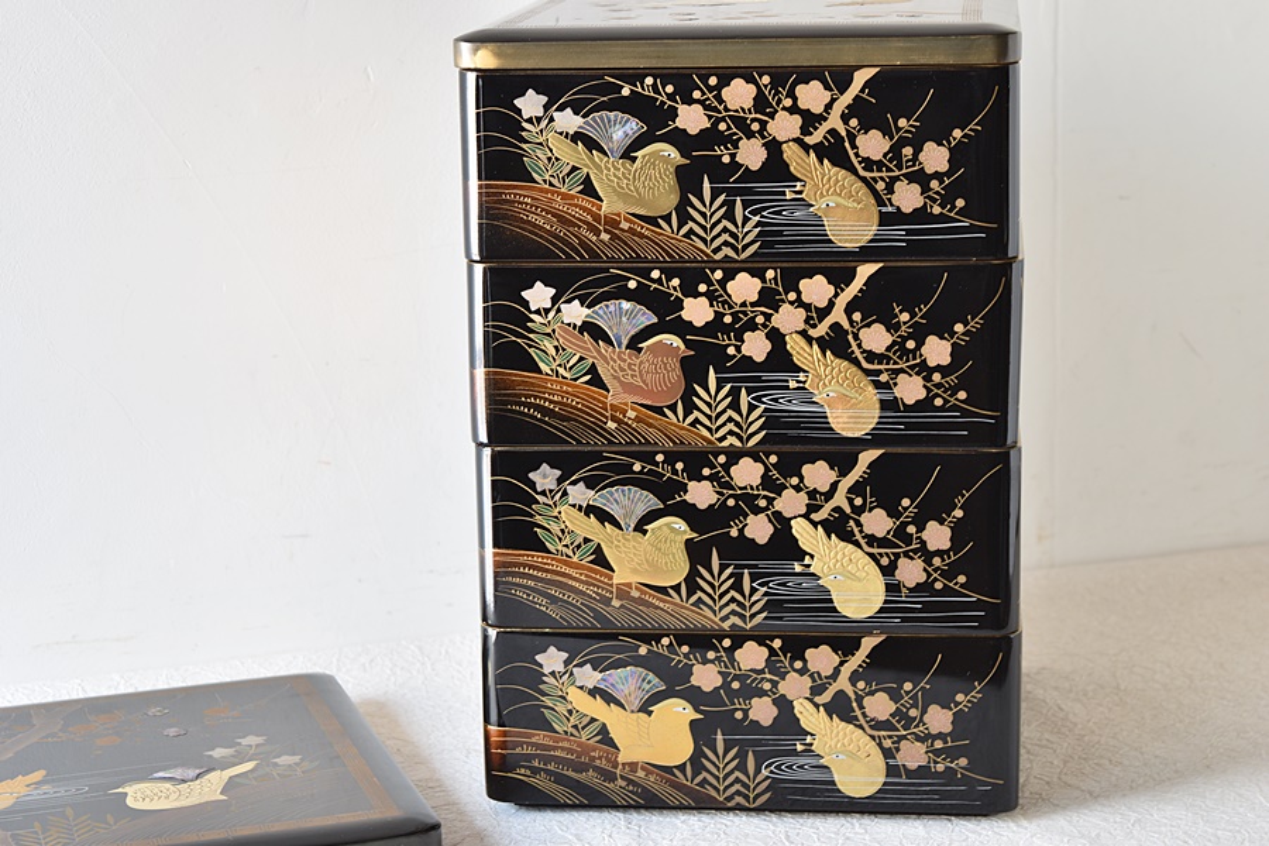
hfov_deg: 24.6
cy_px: 423
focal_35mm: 82
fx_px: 2908
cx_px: 634
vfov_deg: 16.6
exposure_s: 1/2.5
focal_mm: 55
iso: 200
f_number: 5.6
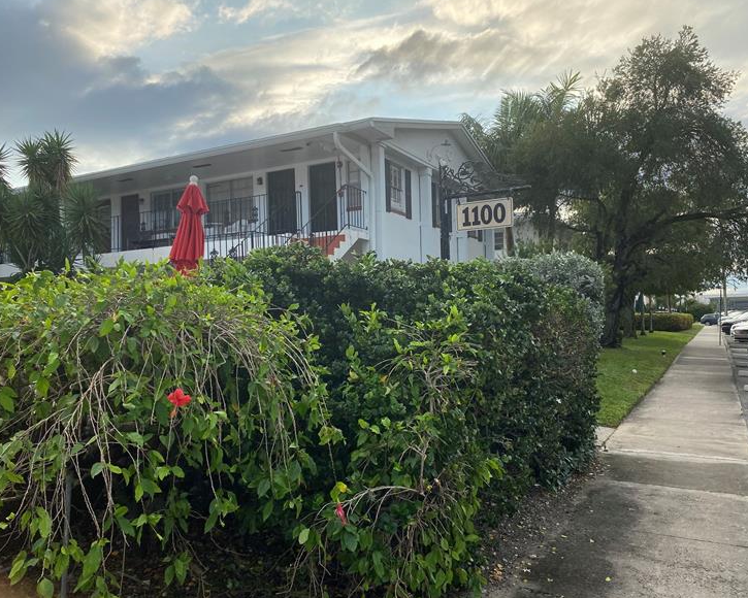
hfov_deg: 62.2
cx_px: 375
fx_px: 620
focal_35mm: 28
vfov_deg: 51.5
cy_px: 300
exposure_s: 1/1585
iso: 32
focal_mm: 4.25
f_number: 1.8
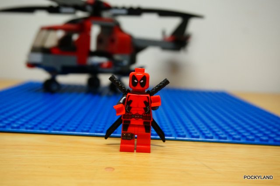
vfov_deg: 31.9
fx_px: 326
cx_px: 140
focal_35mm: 42
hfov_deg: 46.4
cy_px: 93
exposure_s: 1/160
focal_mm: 28
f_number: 5.6
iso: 1600
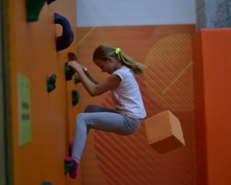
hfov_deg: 22.2
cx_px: 140
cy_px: 94
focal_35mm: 86
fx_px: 589
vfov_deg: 17.9
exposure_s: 1/500
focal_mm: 50
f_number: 1.8
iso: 1250
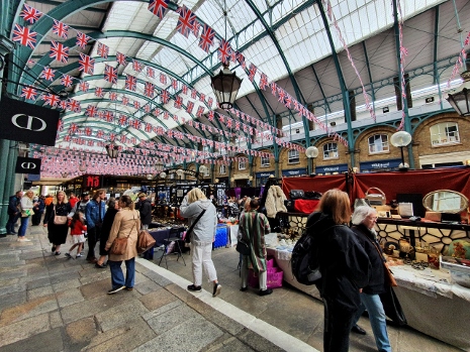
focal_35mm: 13
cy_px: 176
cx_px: 235
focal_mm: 1.8
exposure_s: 1/238
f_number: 2.2
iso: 50
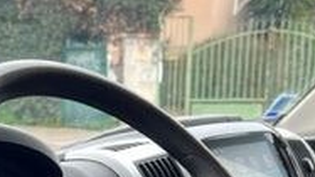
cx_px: 61
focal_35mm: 97
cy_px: 293
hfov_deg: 21.7
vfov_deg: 11.7
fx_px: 810
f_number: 1.5
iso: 100
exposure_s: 1/121
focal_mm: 5.7
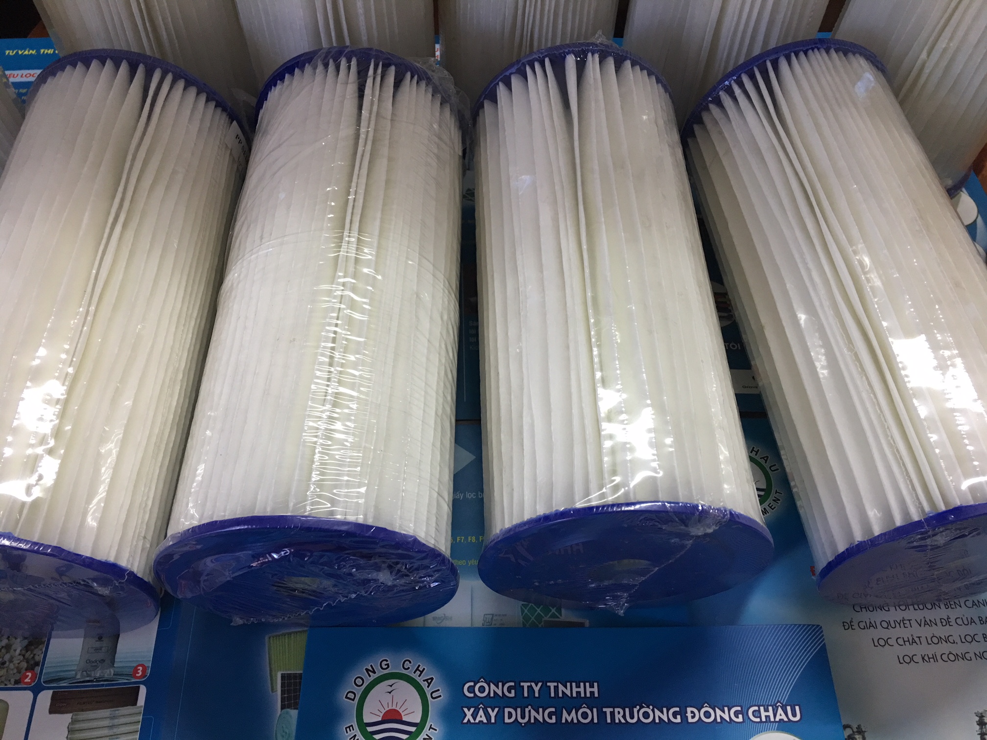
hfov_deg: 61.7
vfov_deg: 48.2
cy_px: 370
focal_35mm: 29
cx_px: 494
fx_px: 827
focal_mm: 4.15
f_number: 2.2
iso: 80
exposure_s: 1/17
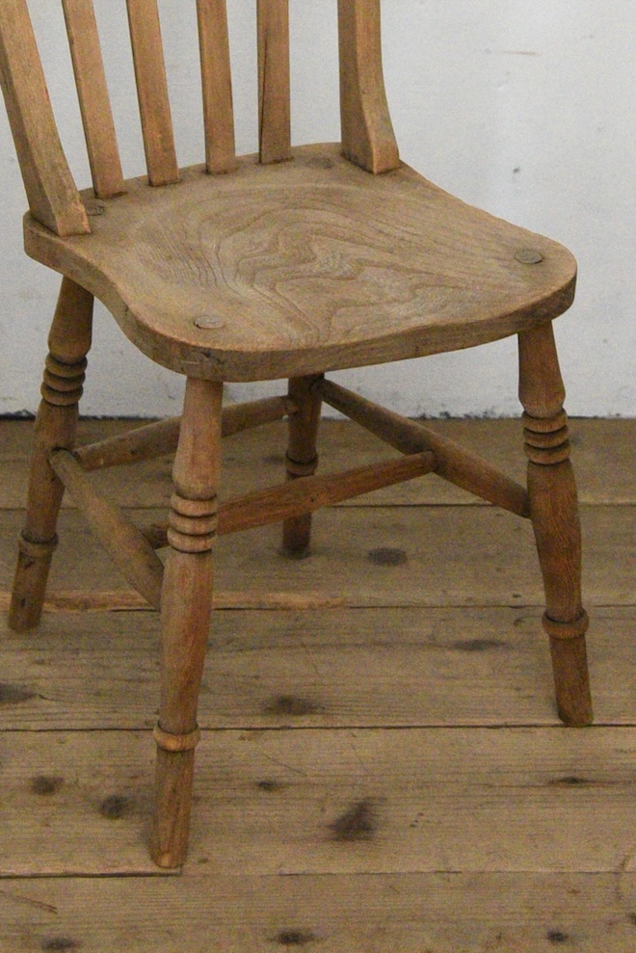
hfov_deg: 14.3
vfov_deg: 20.8
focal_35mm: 96
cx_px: 290
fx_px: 2542
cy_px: 106
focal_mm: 44
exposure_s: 1/50
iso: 12800
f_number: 4
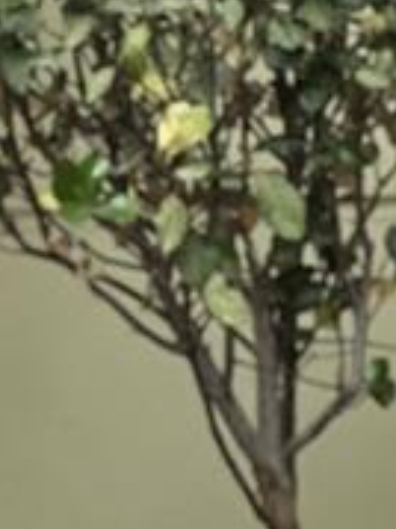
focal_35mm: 345
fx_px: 5269
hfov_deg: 4.2
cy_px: 222
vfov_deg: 5.7
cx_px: -464
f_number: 2.8
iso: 400
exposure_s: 1/24
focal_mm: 9
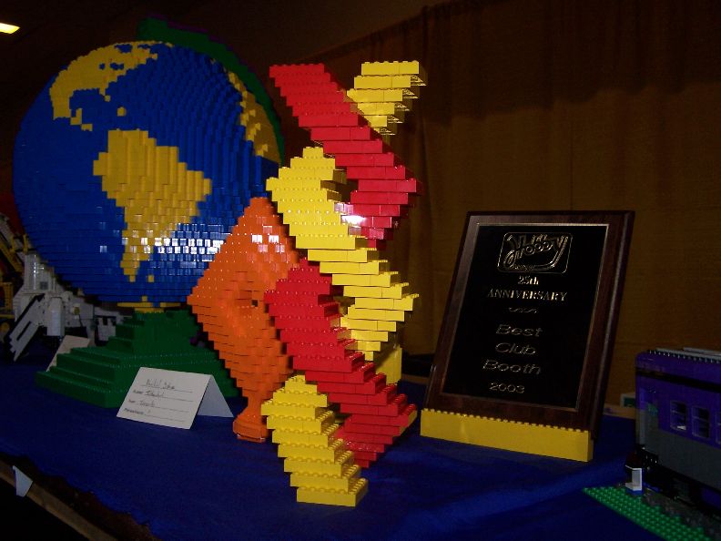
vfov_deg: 37.7
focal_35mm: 38
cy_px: 270
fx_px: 791
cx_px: 360
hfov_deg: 49.0
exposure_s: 1/60
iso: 140
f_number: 2.8
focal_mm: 6.3
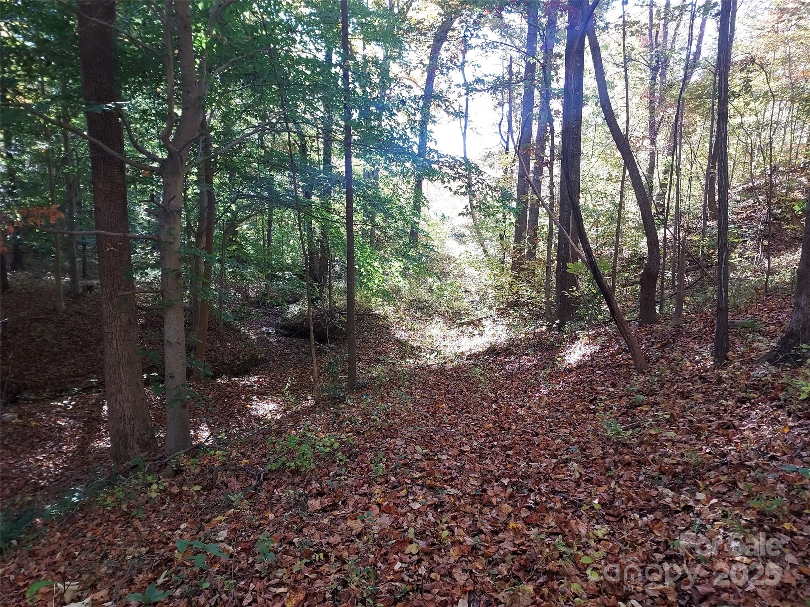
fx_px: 562
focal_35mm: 24
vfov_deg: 56.8
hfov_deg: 71.6
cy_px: 304
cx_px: 405
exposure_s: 1/60
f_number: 1.8
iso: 64
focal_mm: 4.6
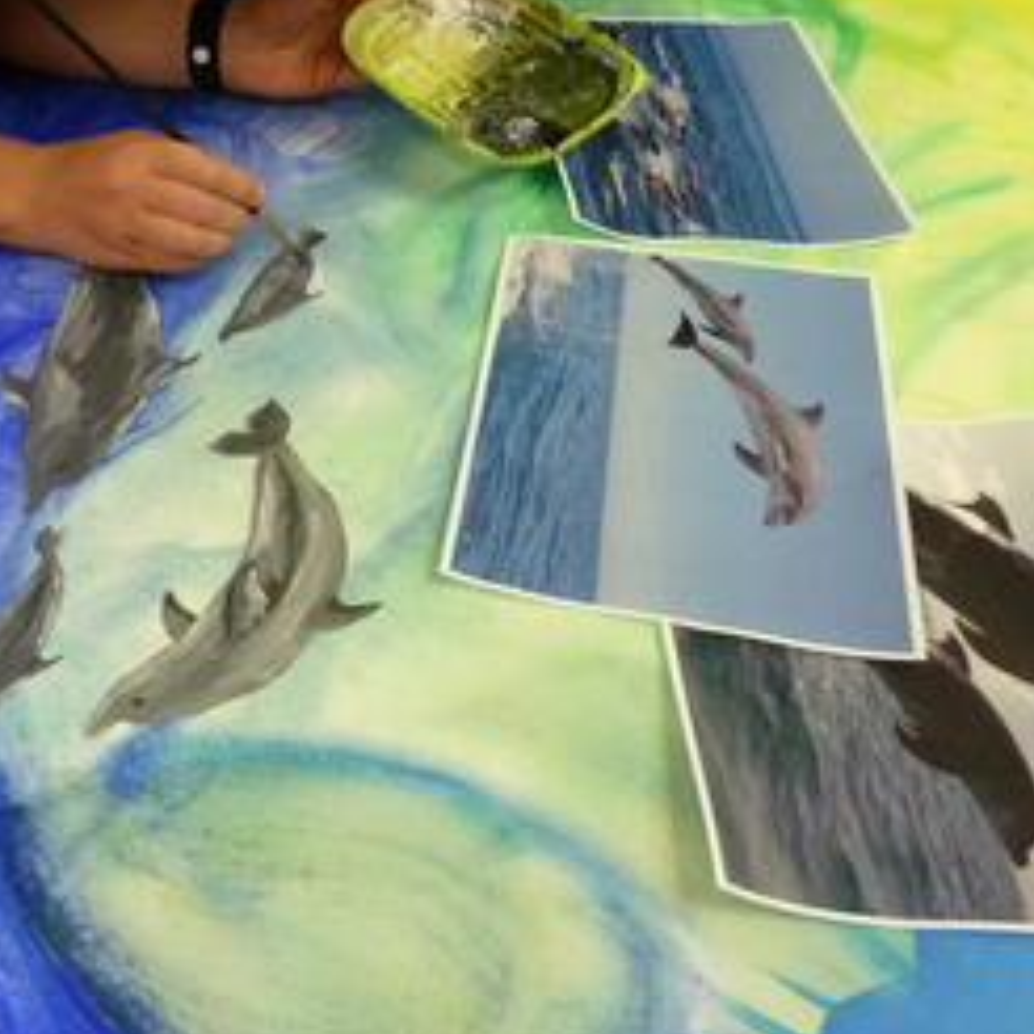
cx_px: 235
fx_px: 1588
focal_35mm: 47
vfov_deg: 35.8
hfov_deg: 35.1
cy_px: 361
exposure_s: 1/30
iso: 320
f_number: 3.4
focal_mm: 4.7
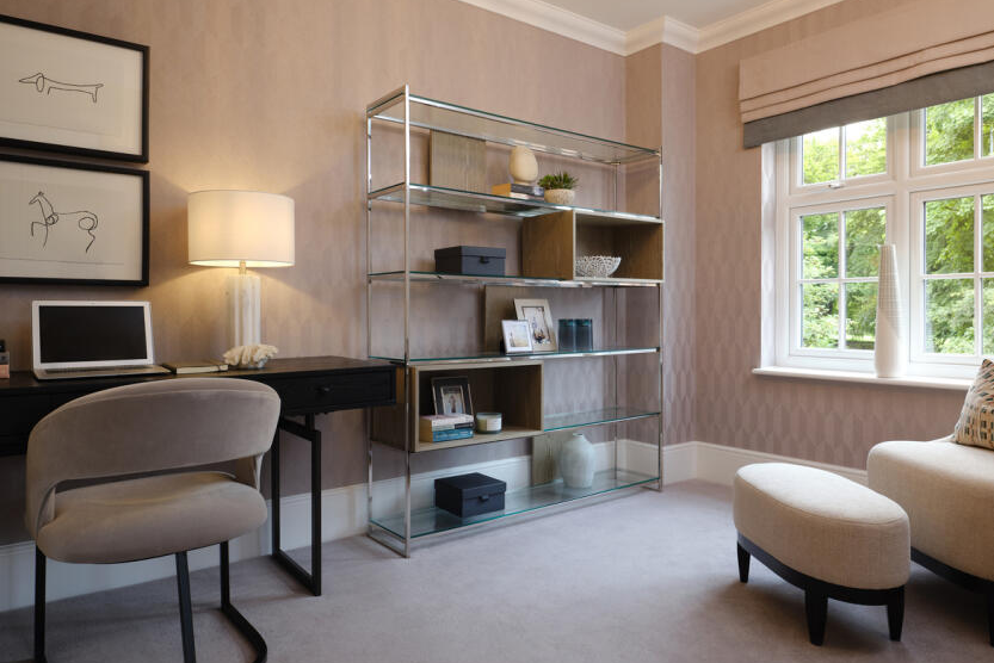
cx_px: 506
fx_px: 635
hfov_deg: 76.1
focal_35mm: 23
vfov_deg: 55.1
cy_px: 327
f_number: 9
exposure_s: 1/5
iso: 200
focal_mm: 23
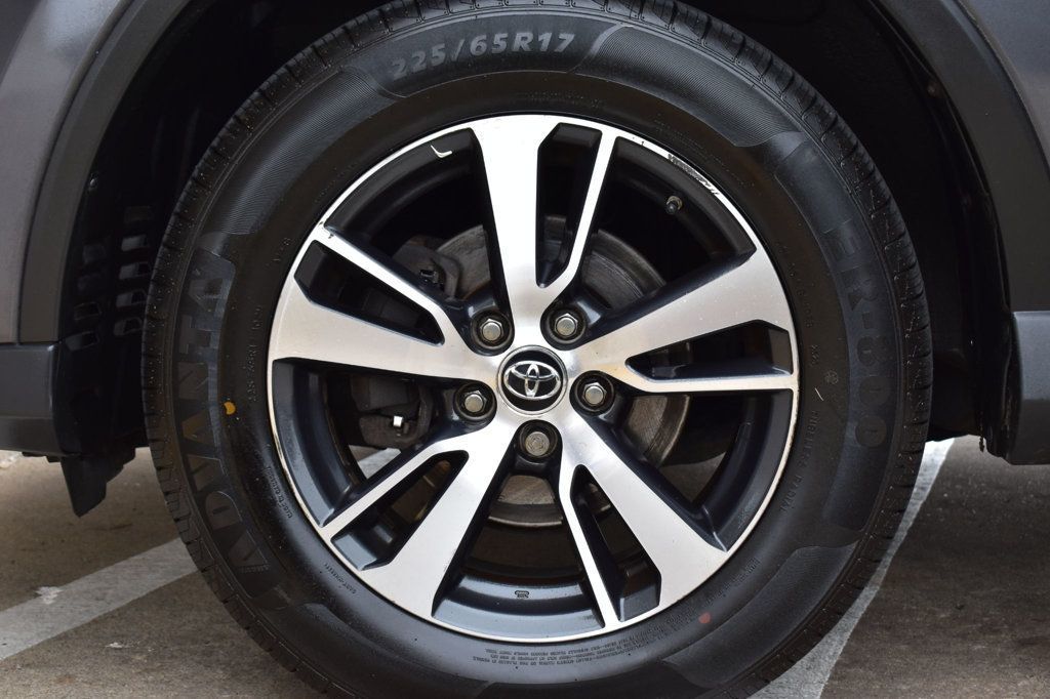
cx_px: 525
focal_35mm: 57
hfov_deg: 35.1
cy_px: 350
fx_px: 1662
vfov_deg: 23.8
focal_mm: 38
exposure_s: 1/30
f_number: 7.1
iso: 400
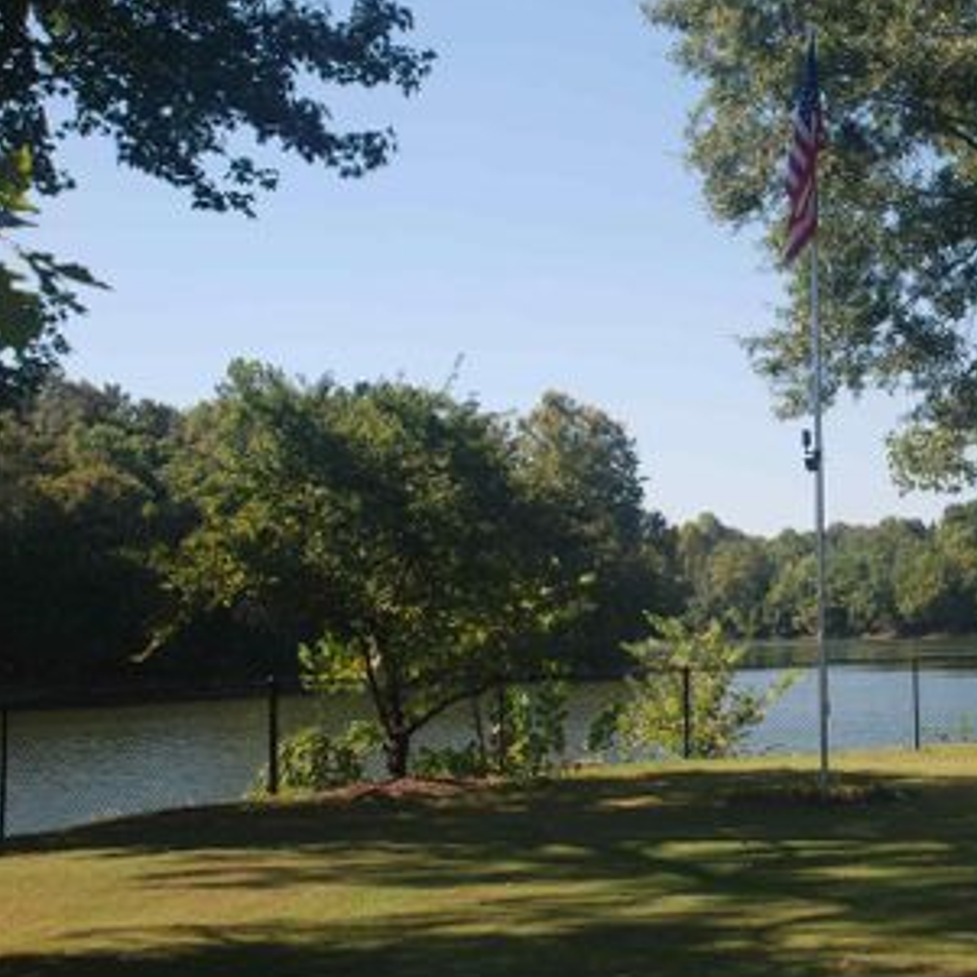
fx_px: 2098
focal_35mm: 66
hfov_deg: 25.7
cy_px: 474
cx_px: 798
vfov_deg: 26.2
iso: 100
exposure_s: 1/200
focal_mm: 31
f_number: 7.1
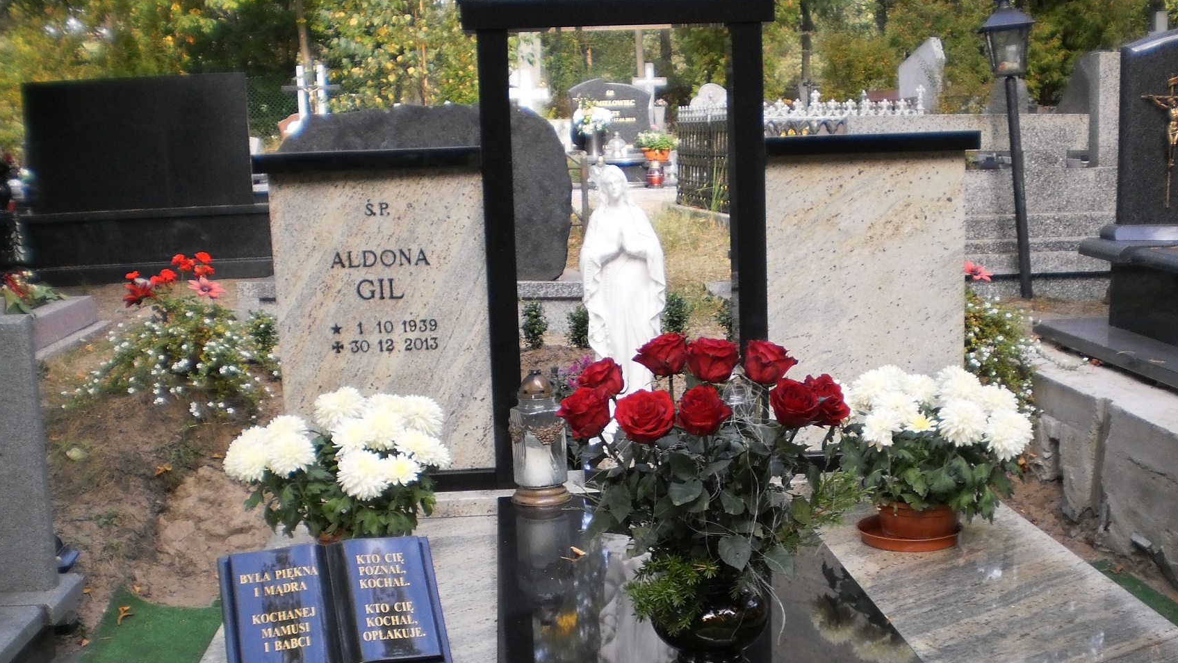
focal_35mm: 45
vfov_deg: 26.5
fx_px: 1406
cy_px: 409
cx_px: 640
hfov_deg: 45.4
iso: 100
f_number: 3.1
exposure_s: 1/125
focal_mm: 6.3
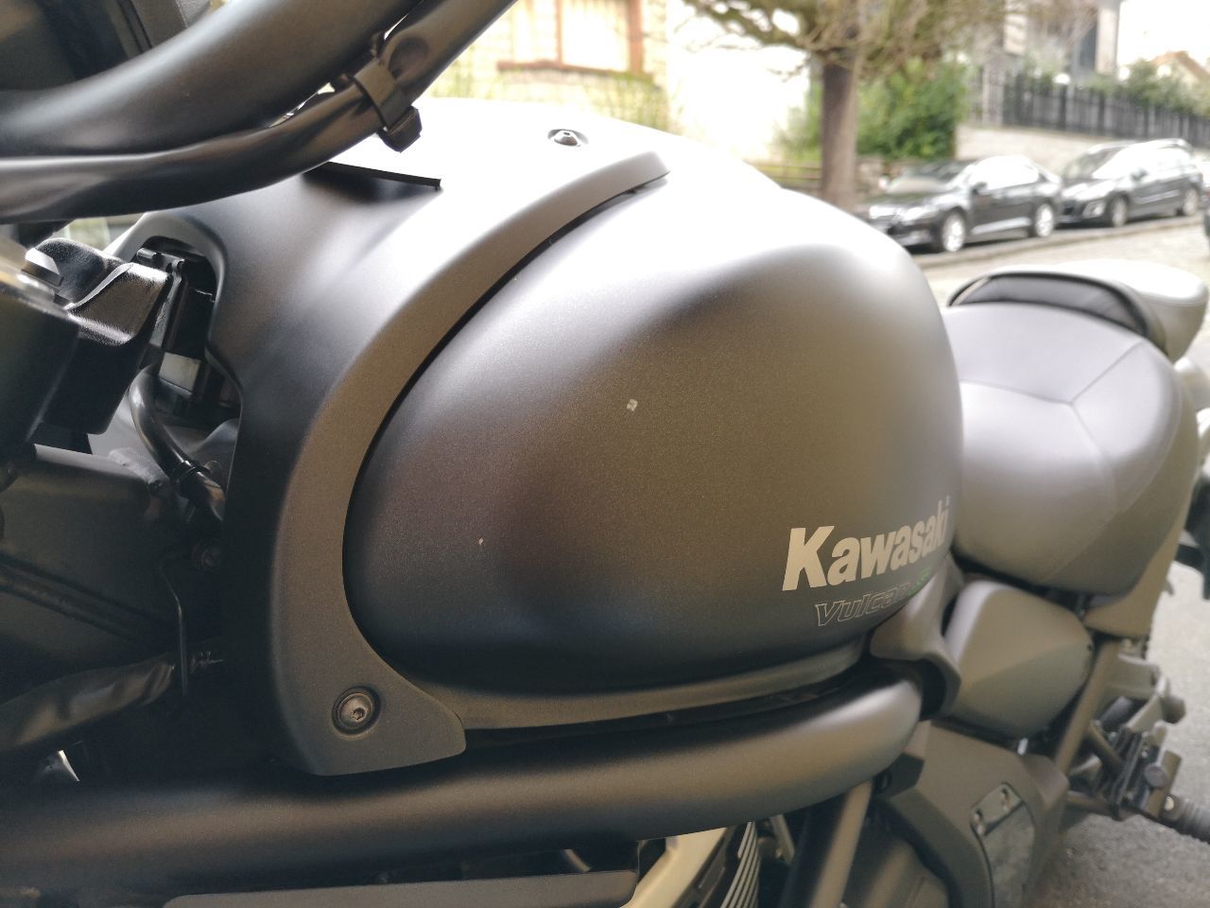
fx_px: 944
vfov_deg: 51.4
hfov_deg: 65.3
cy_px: 454
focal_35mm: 27
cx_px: 605
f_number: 1.8
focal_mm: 3.95
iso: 64
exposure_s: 1/50
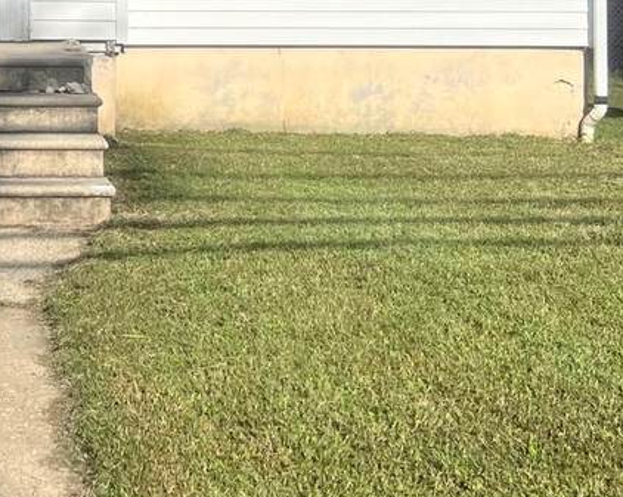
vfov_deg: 19.3
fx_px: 1419
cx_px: 10
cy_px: -12
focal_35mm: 77
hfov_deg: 23.8
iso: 50
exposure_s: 1/8000
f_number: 1.5
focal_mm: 5.7
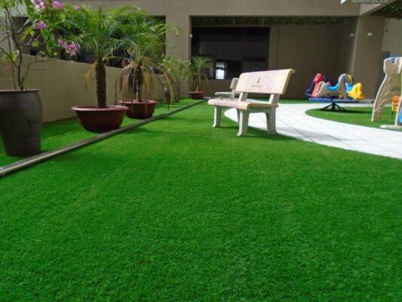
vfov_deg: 53.1
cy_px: 151
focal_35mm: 26
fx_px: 302
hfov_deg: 67.3
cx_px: 201
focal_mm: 4.6
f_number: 3.2
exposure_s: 1/160
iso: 100
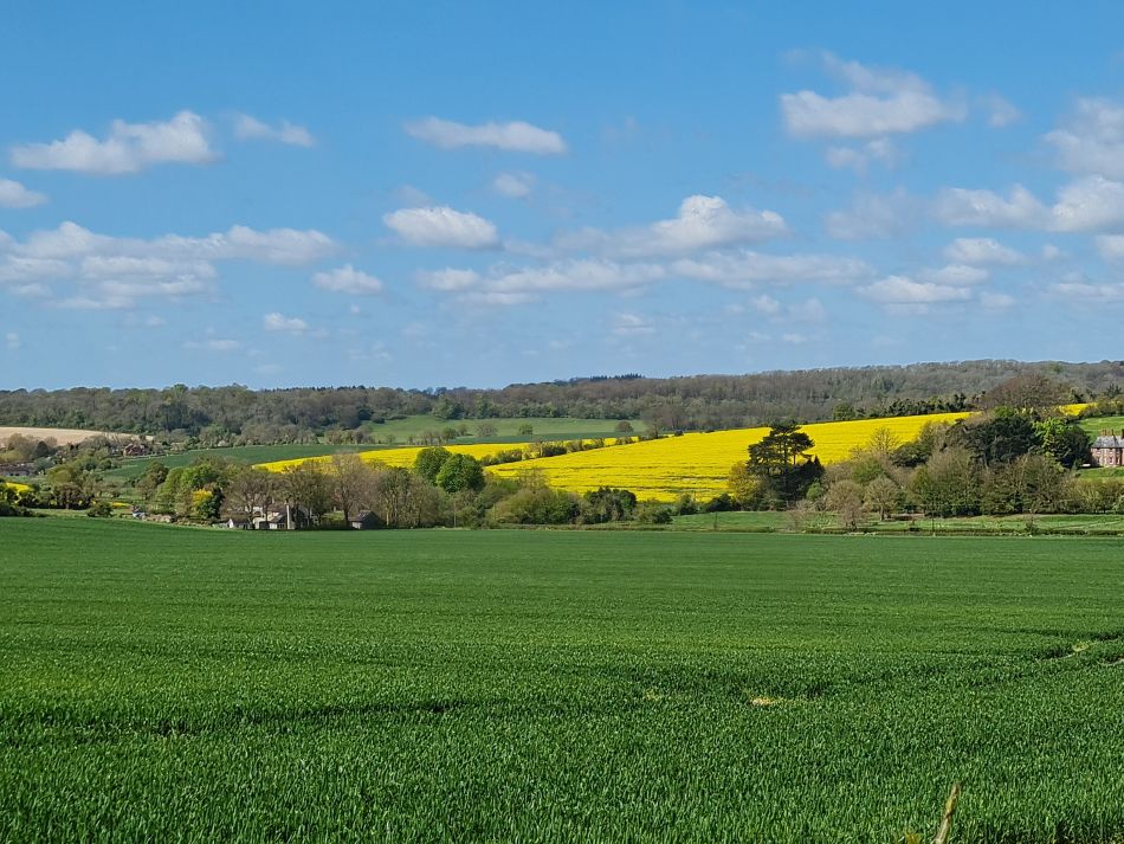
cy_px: 422
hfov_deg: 67.3
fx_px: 844
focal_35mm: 26
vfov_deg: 53.1
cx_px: 562
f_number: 1.8
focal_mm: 5.4
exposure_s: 1/4219
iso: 50
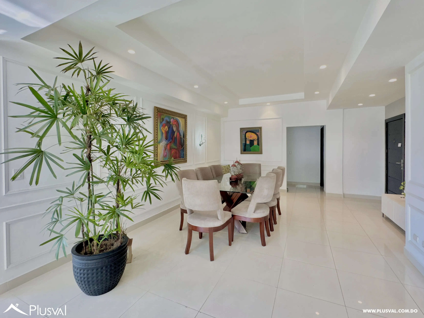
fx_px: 171
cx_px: 212
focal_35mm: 14
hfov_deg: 102.1
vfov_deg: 85.7
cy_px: 159
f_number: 2.2
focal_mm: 2.22
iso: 160
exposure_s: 1/120
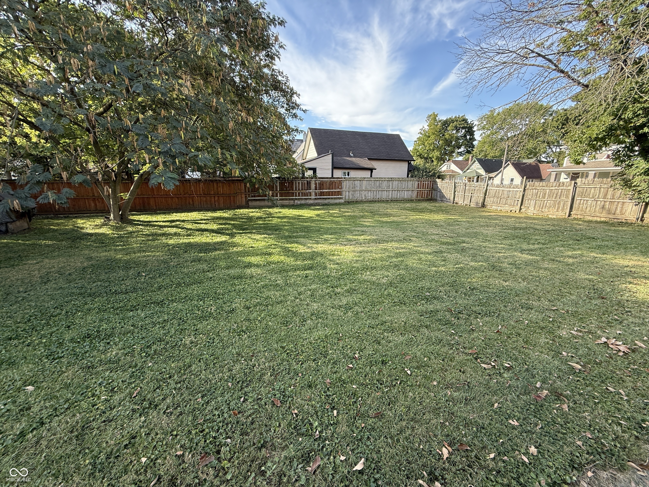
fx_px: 262
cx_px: 324
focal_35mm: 14
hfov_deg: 102.1
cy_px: 244
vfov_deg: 85.7
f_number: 2.2
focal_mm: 2.22
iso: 64
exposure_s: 1/223
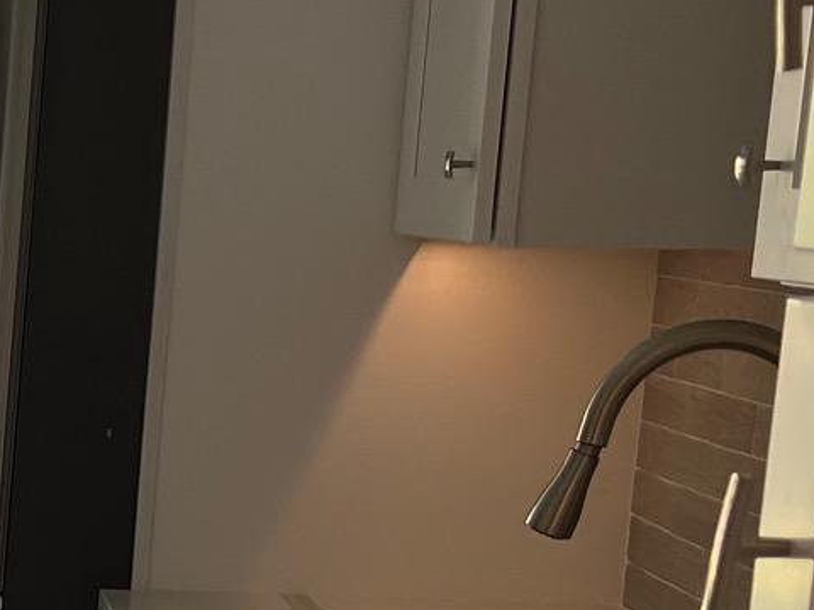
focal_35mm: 111
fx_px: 2610
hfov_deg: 15.4
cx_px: -631
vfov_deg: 13.0
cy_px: 715
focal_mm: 5.7
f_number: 1.5
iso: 40
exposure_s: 1/120
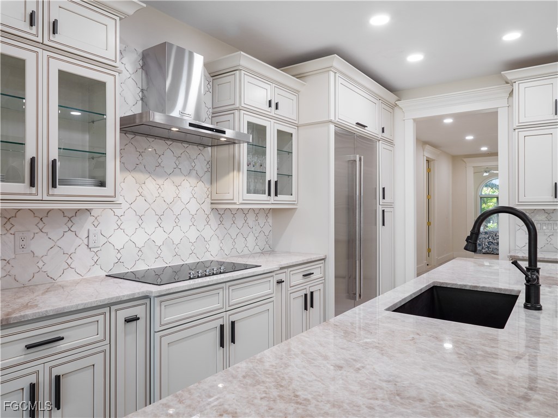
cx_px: 279
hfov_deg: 71.6
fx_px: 387
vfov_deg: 56.8
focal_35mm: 24
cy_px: 209
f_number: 7.1
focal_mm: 12
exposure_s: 1/4
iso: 200
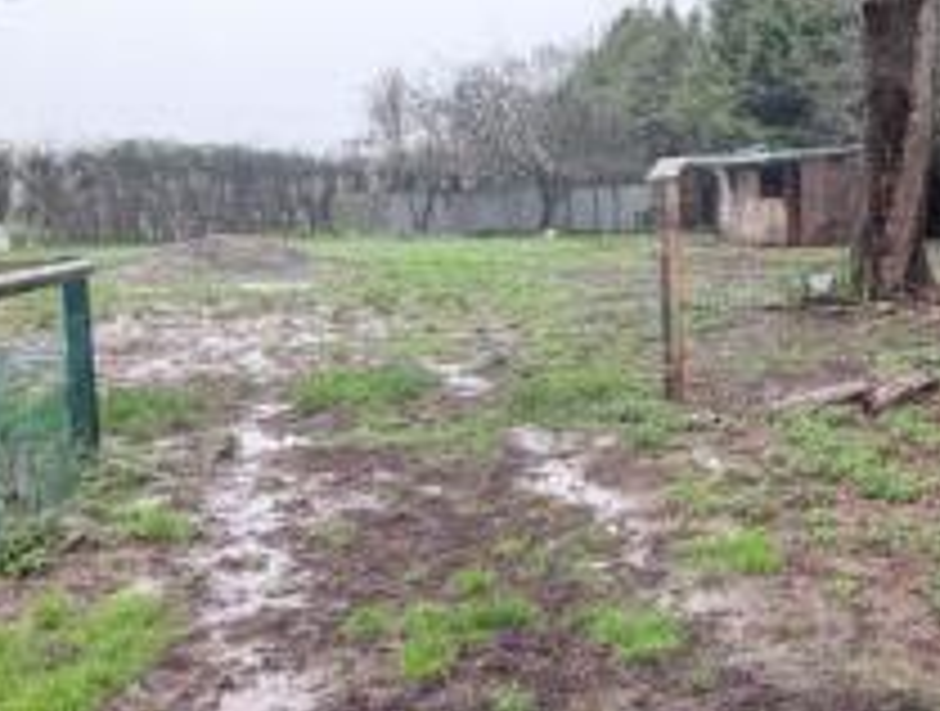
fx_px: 980
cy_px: 259
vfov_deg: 39.5
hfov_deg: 46.3
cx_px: 846
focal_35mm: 36
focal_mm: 1.95
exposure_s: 1/218
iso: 149
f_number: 2.2
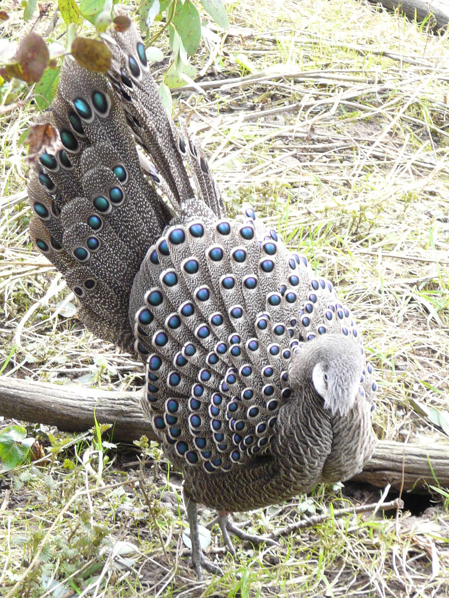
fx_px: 3009
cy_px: 299
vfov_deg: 11.4
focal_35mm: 174
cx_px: 224
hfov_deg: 8.5
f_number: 3.6
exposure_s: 1/40
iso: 200
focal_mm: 18
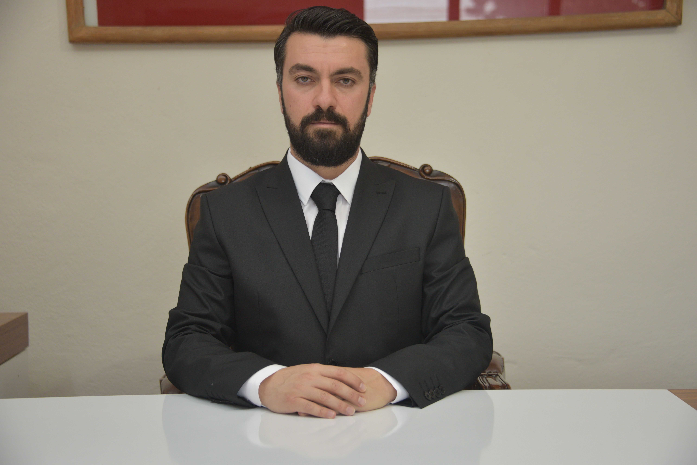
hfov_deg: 32.4
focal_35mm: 62
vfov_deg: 21.9
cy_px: 232
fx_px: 1201
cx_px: 348
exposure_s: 1/60
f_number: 4.8
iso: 800
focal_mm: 62
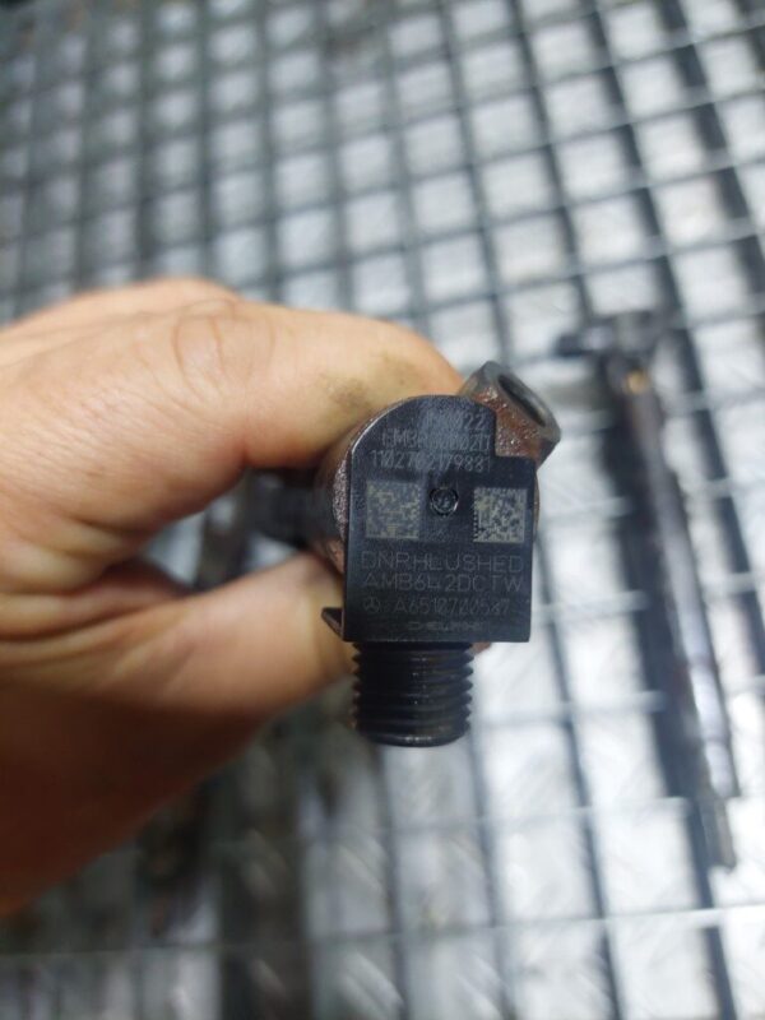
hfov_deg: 54.9
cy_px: 510
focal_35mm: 25
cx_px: 382
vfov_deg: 69.4
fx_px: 737
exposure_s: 1/50
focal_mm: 5.23
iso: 200
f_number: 1.8
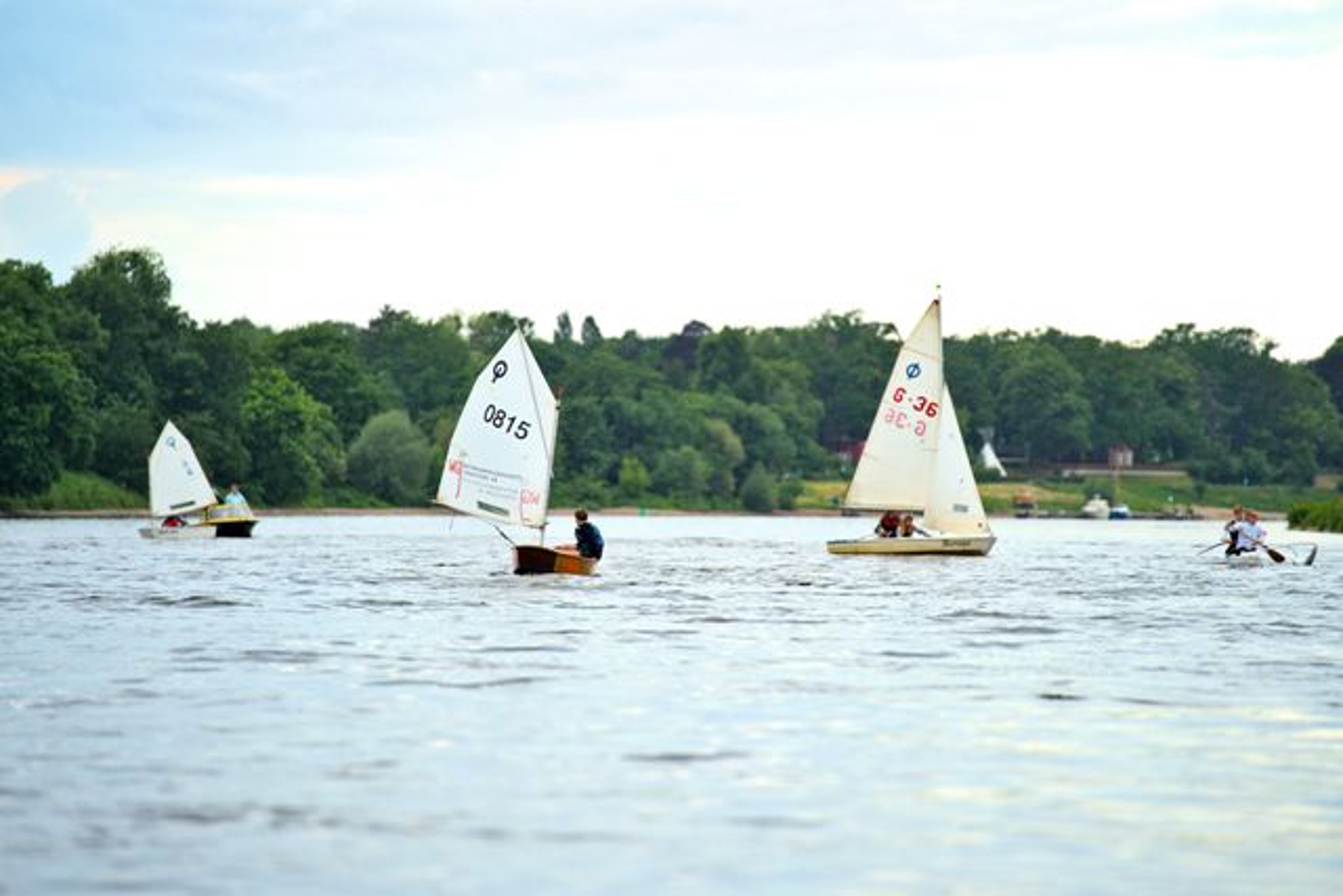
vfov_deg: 6.9
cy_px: 448
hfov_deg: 10.3
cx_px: 672
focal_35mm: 200
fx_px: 7462
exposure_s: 1/1000
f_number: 2.8
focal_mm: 200
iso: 200
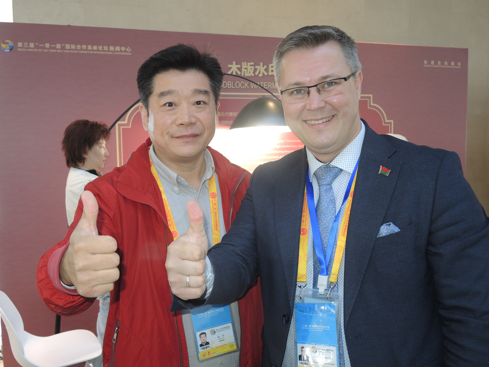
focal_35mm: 30
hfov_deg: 60.0
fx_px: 424
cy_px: 184
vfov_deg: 46.8
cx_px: 244
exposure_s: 1/40
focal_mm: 6.5
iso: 180
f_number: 2
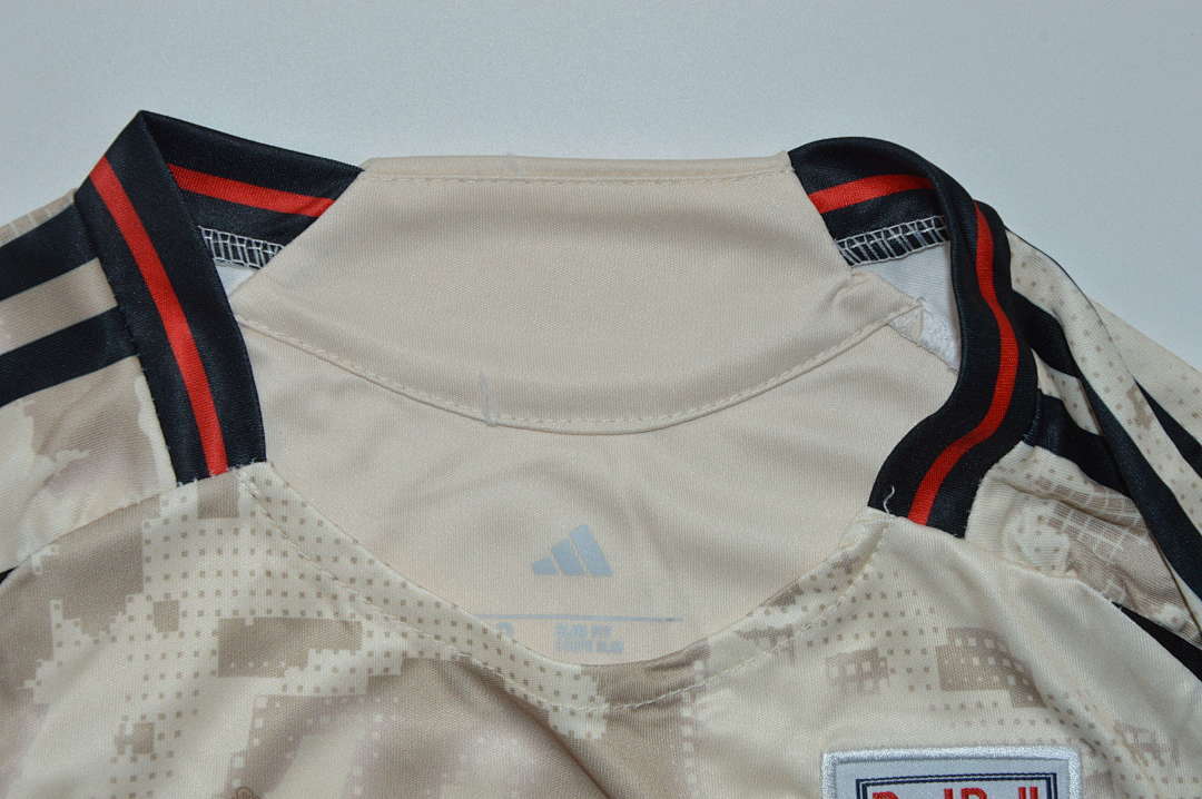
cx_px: 601
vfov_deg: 20.1
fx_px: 2252
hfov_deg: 29.9
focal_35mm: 68
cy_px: 400
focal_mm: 45
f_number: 16
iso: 400
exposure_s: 1/160
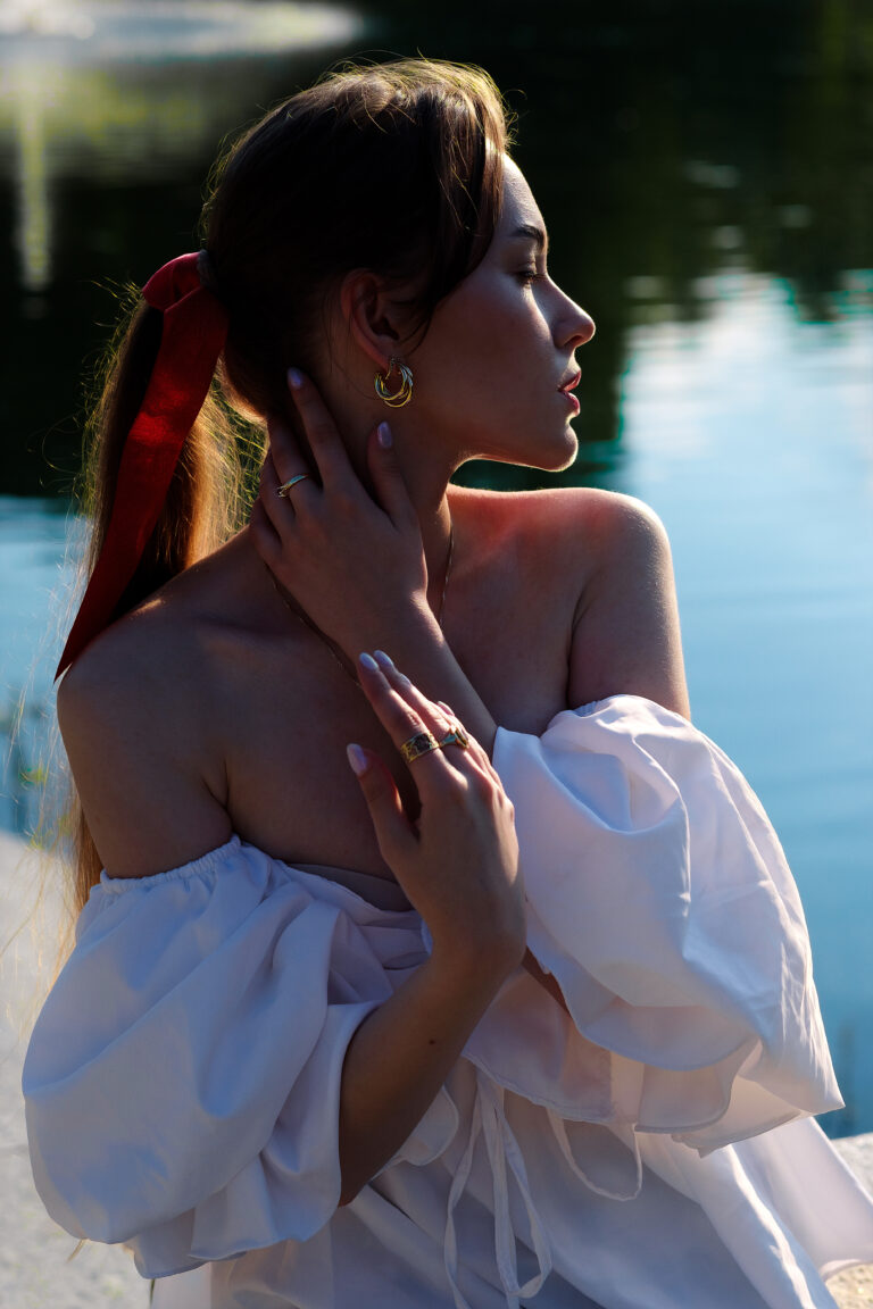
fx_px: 3055
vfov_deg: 24.2
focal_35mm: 84
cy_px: 654
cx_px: 436
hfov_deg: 16.3
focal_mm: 56
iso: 200
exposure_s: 1/2500
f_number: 4
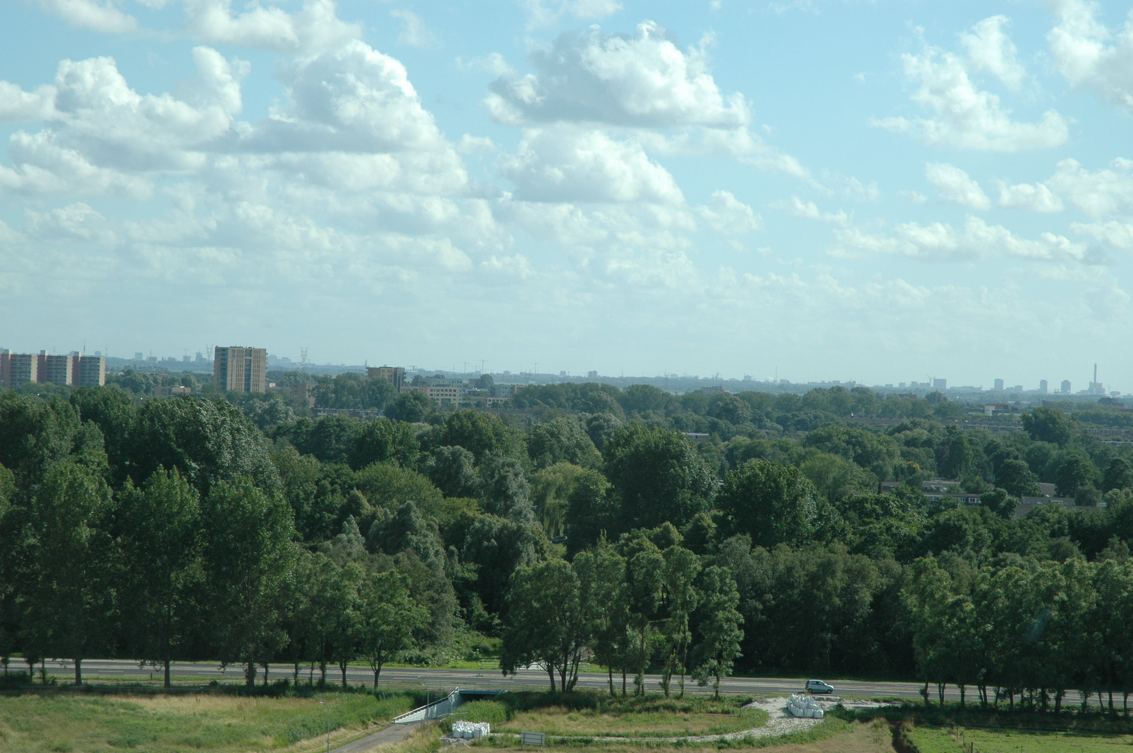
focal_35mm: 105
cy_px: 376
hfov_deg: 19.5
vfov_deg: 13.0
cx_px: 566
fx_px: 3302
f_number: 9
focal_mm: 70
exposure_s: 1/320
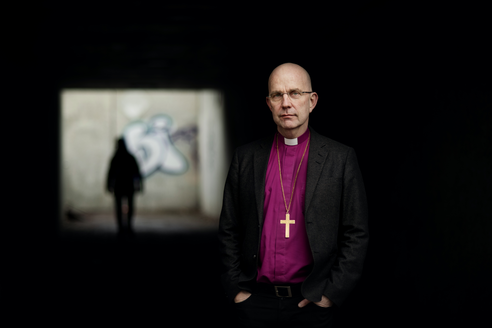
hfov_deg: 23.9
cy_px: 164
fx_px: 1162
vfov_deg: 16.1
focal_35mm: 85
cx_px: 246
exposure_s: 1/400
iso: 200
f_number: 1.8
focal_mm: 85
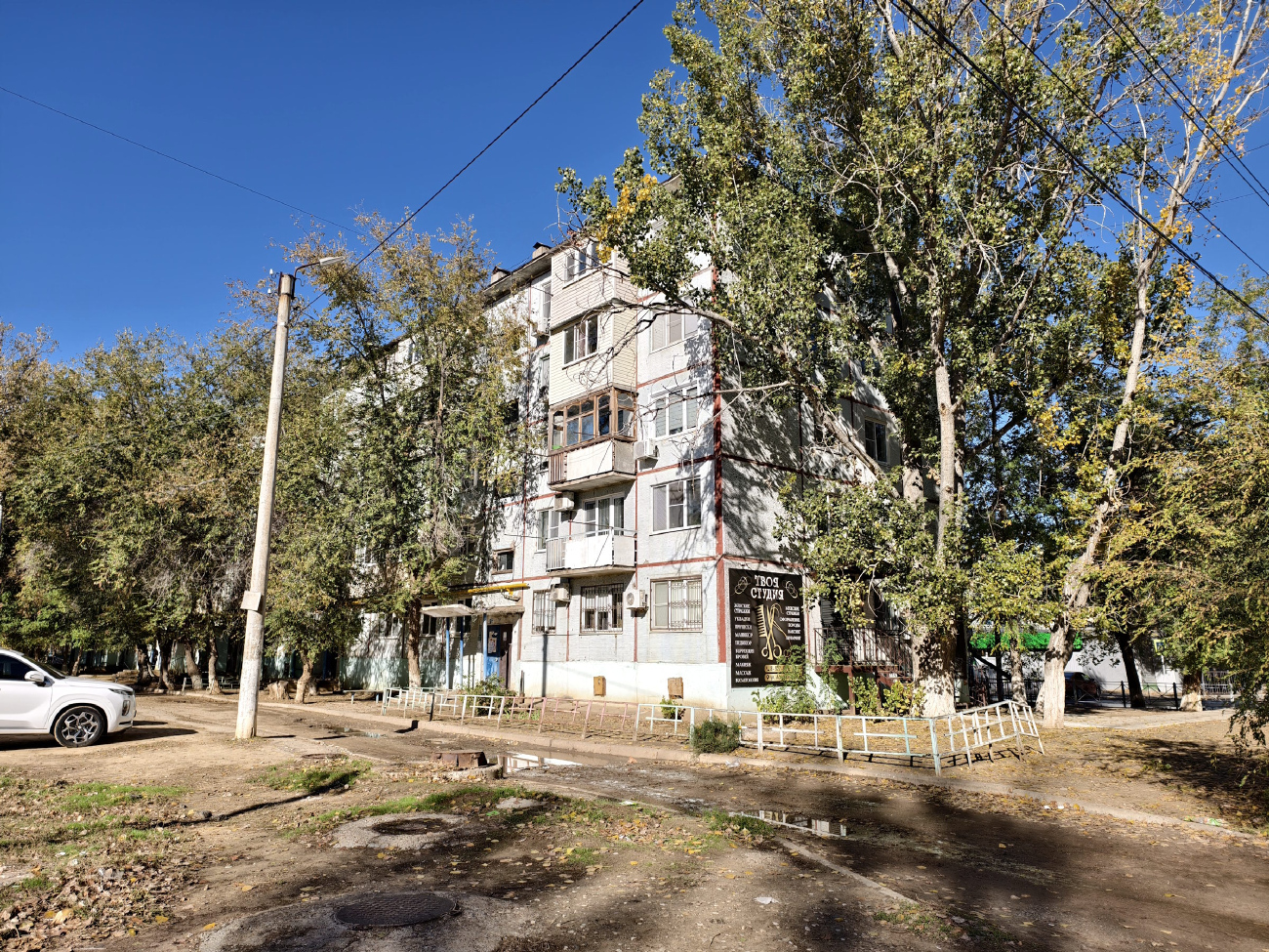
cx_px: 634
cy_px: 476
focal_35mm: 23
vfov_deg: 58.9
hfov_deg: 73.9
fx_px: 843
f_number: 1.57
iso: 71
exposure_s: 1/1366
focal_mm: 6.54
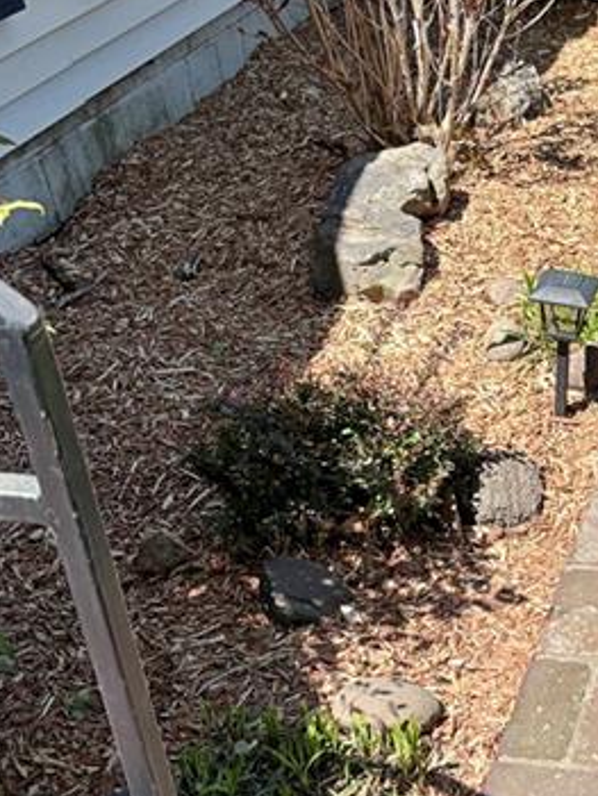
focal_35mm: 57
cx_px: 600
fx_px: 1311
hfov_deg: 24.5
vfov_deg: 33.6
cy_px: 487
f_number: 1.6
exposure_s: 1/2513
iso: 50
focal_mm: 5.96
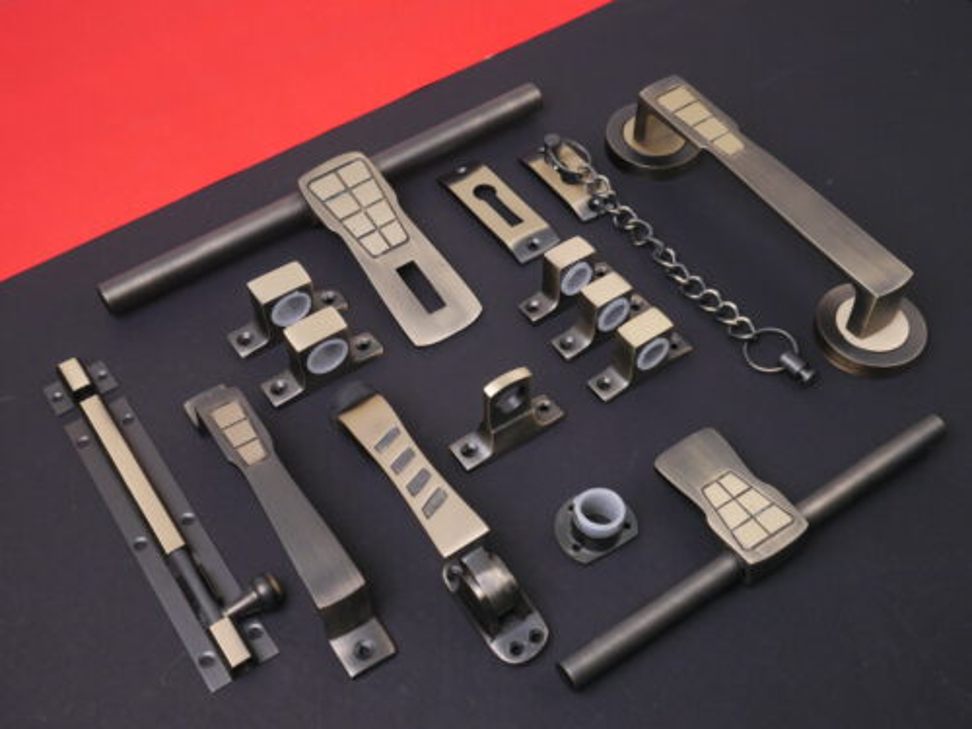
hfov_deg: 44.8
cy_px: 364
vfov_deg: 34.3
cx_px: 486
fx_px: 1179
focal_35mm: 42
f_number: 7.1
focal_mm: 21
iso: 1000
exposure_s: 1/30
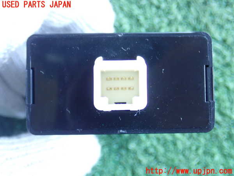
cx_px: 117
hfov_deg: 36.2
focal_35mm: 53
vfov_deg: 27.5
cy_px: 88
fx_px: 358
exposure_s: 1/50
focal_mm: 9.61
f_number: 3.4
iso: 800
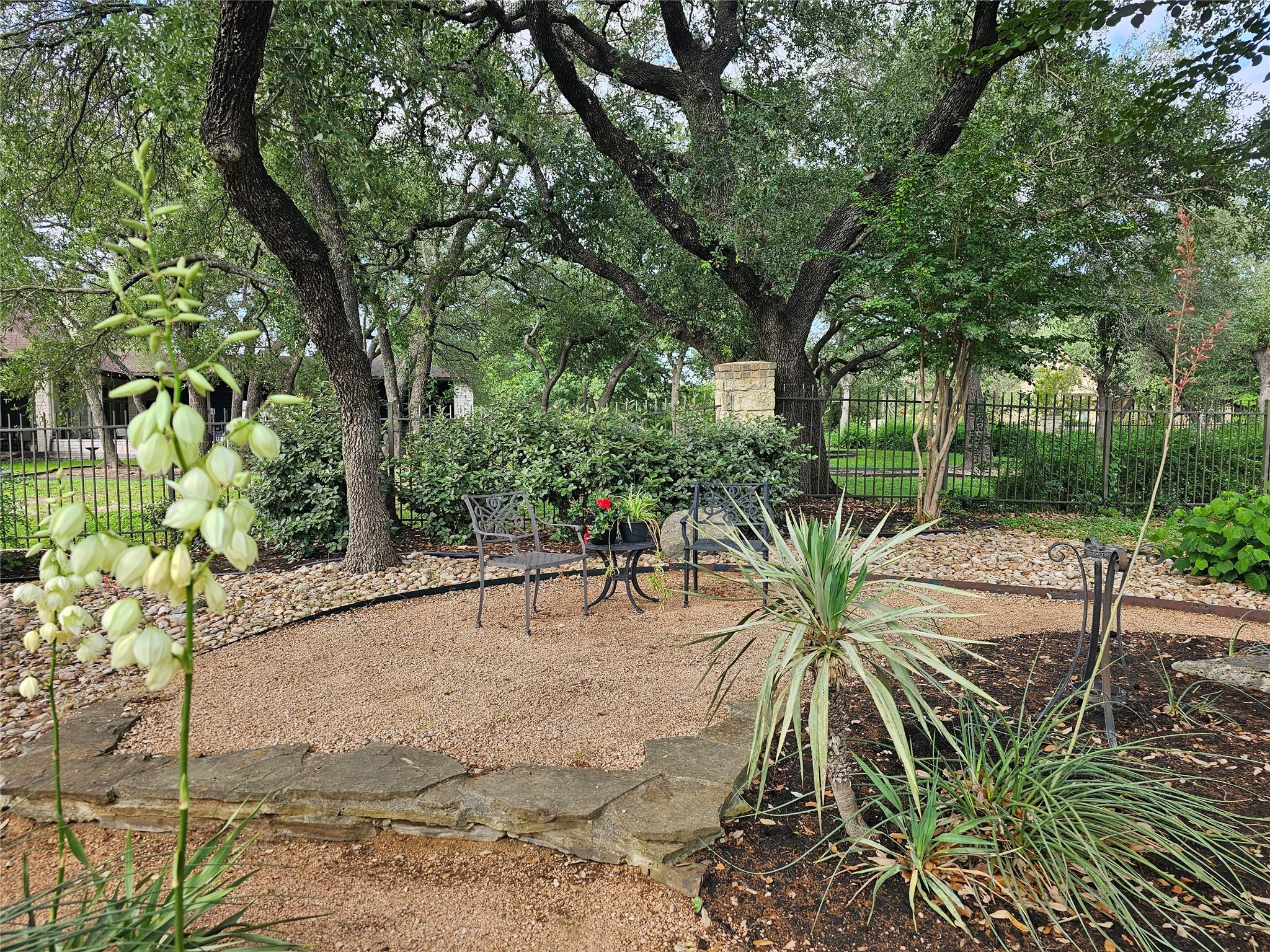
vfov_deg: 58.9
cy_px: 476
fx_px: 844
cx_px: 635
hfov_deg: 73.9
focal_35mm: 23
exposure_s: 1/207
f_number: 1.7
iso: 32
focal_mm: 6.3
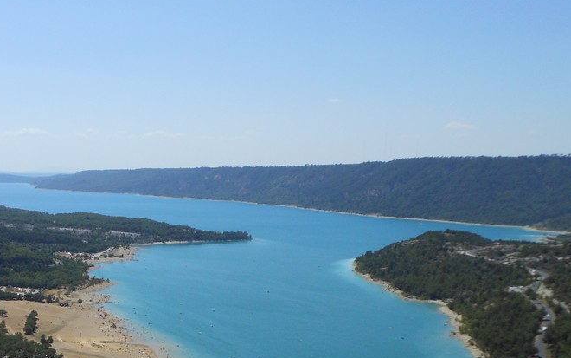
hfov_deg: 37.6
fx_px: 809
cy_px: 277
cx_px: 125
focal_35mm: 52
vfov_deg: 24.6
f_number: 3.2
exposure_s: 1/1500
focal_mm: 4.5
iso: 80
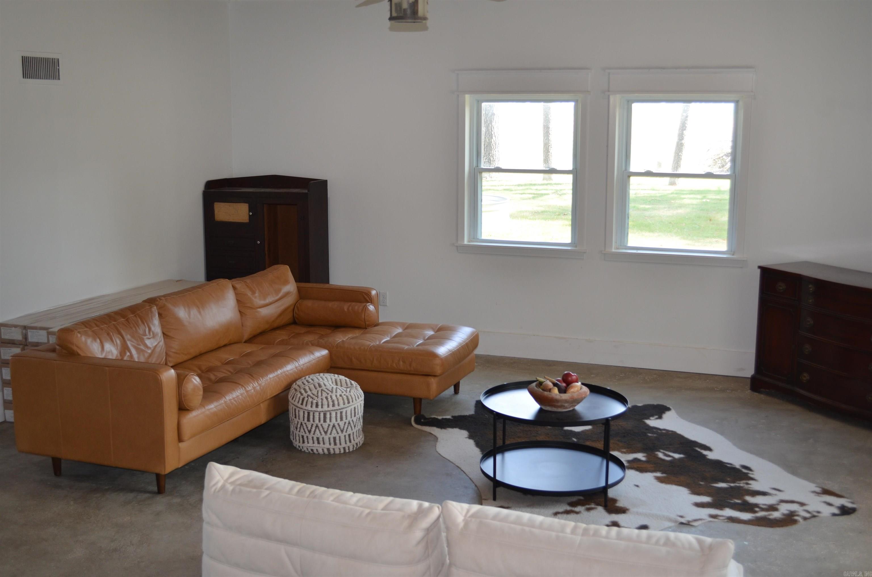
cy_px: 288
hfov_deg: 46.5
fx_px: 1015
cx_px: 436
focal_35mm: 42
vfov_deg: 31.7
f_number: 4.5
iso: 400
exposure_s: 1/80
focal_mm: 28
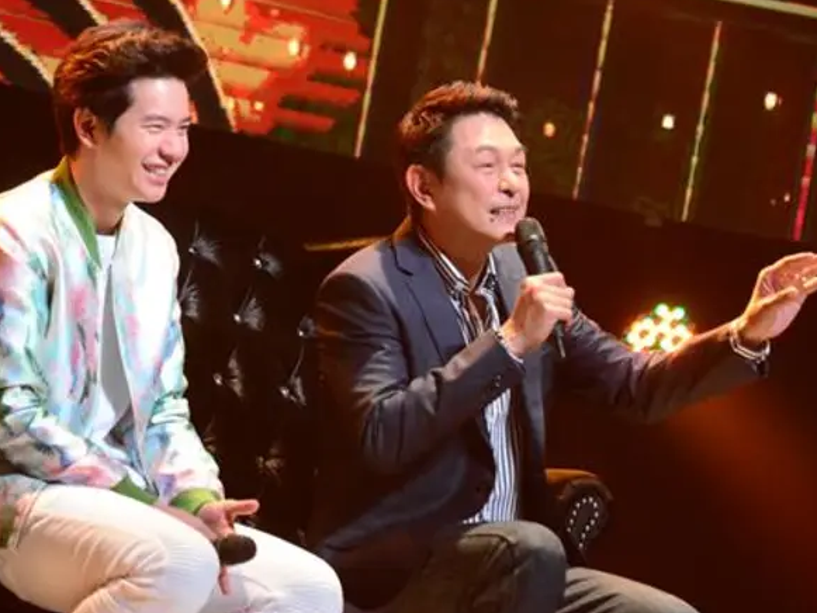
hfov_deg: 5.1
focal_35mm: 386
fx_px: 9112
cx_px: 366
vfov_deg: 3.9
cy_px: 311
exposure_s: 1/400
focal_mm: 200
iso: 6400
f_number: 3.5
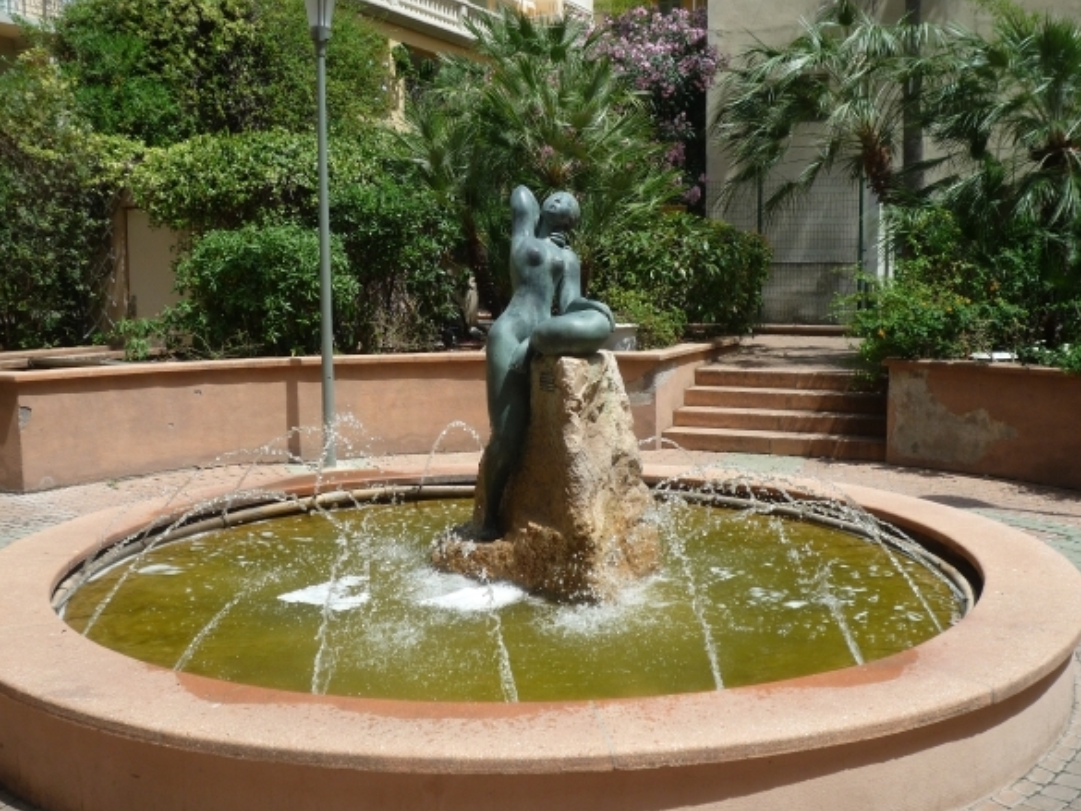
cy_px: 405
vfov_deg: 36.0
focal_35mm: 40
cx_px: 551
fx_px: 1249
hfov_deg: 46.8
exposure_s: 1/640
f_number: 4
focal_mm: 6.8
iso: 100
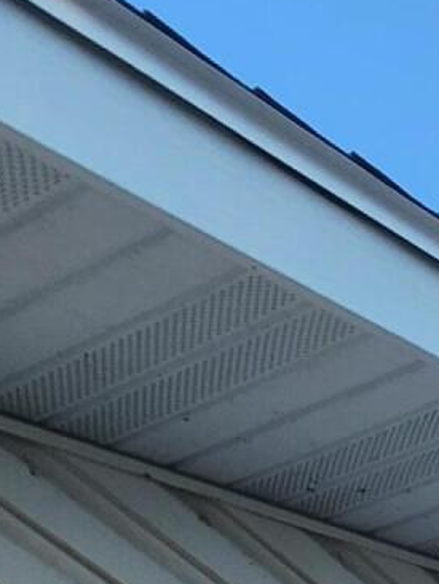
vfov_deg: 13.4
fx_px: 1199
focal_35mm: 71
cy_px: 1548
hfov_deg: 13.8
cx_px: 1086
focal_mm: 2.2
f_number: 2.2
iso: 50
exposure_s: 1/582
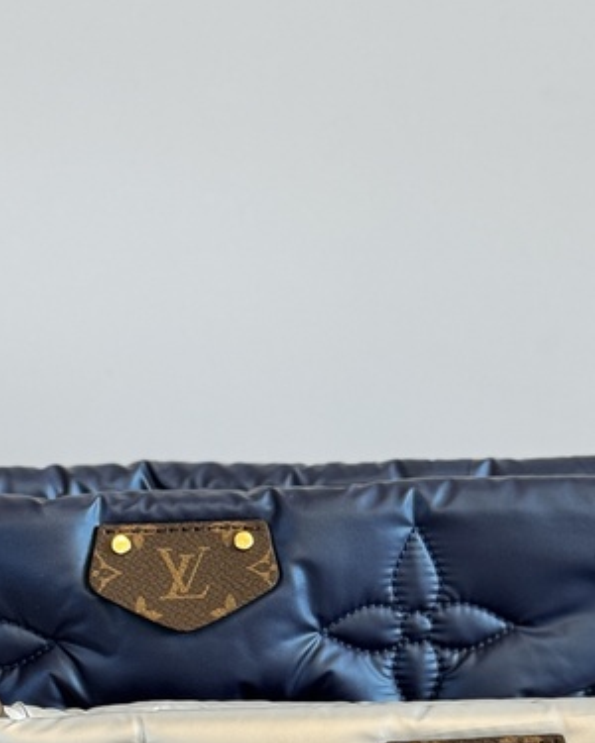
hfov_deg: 12.2
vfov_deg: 14.7
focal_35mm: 126
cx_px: 329
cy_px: 909
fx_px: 2774
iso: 64
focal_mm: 6.86
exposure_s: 1/50
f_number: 1.78
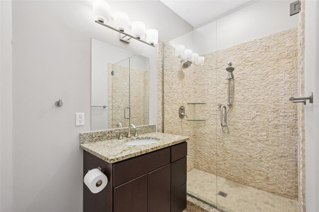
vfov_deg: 75.4
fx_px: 137
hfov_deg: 98.6
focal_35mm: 16
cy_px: 106
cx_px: 160
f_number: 8
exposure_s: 1/10
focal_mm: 15.5
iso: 400
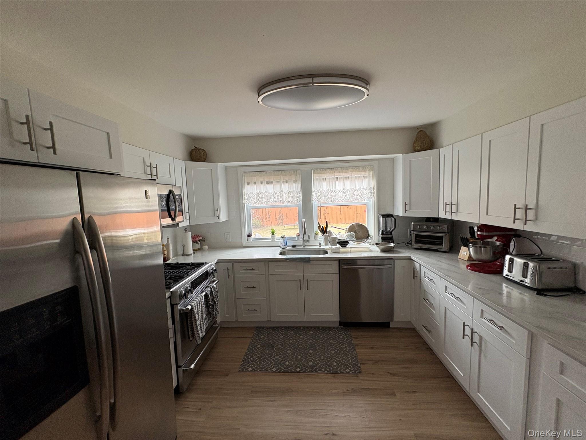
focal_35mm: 14
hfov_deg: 102.1
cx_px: 293
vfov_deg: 85.7
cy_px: 220
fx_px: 237
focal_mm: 2.22
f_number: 2.2
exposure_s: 1/99
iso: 125
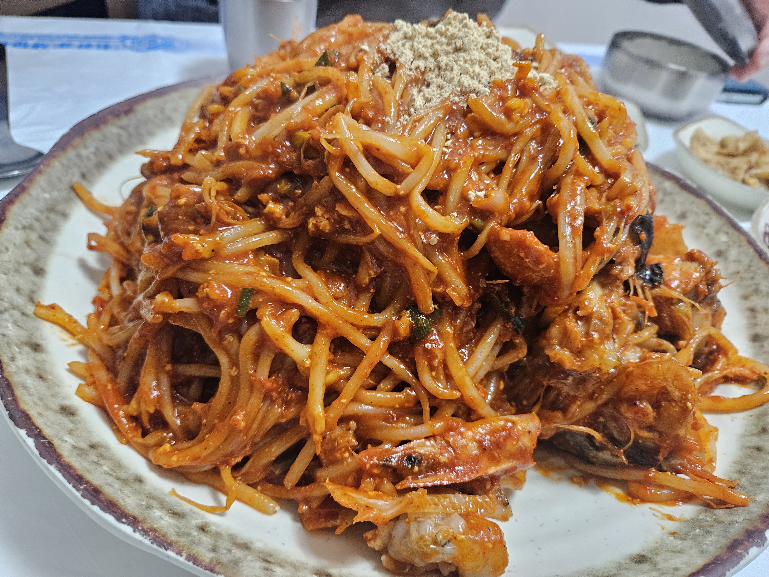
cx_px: 384
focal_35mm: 23
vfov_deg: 58.9
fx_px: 511
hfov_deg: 73.9
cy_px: 288
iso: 500
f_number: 1.8
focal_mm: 5.4
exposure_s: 1/240
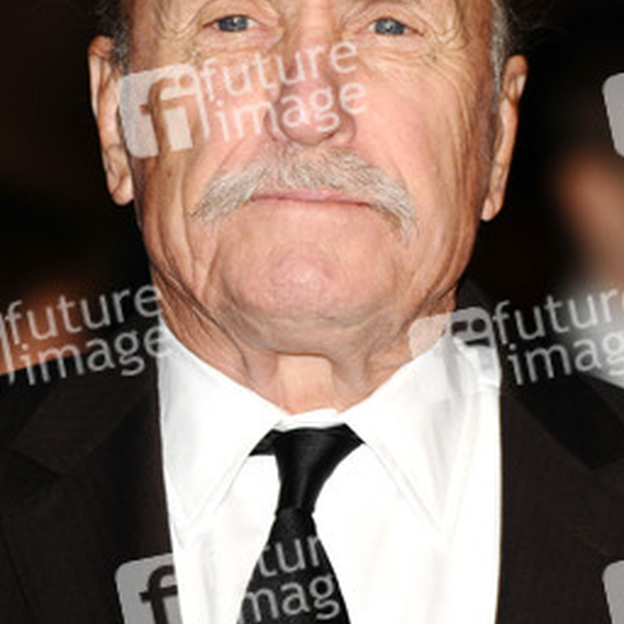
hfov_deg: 4.4
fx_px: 8137
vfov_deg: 4.4
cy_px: 222
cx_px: 313
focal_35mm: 399
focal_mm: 200
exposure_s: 1/200
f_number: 4.5
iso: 320
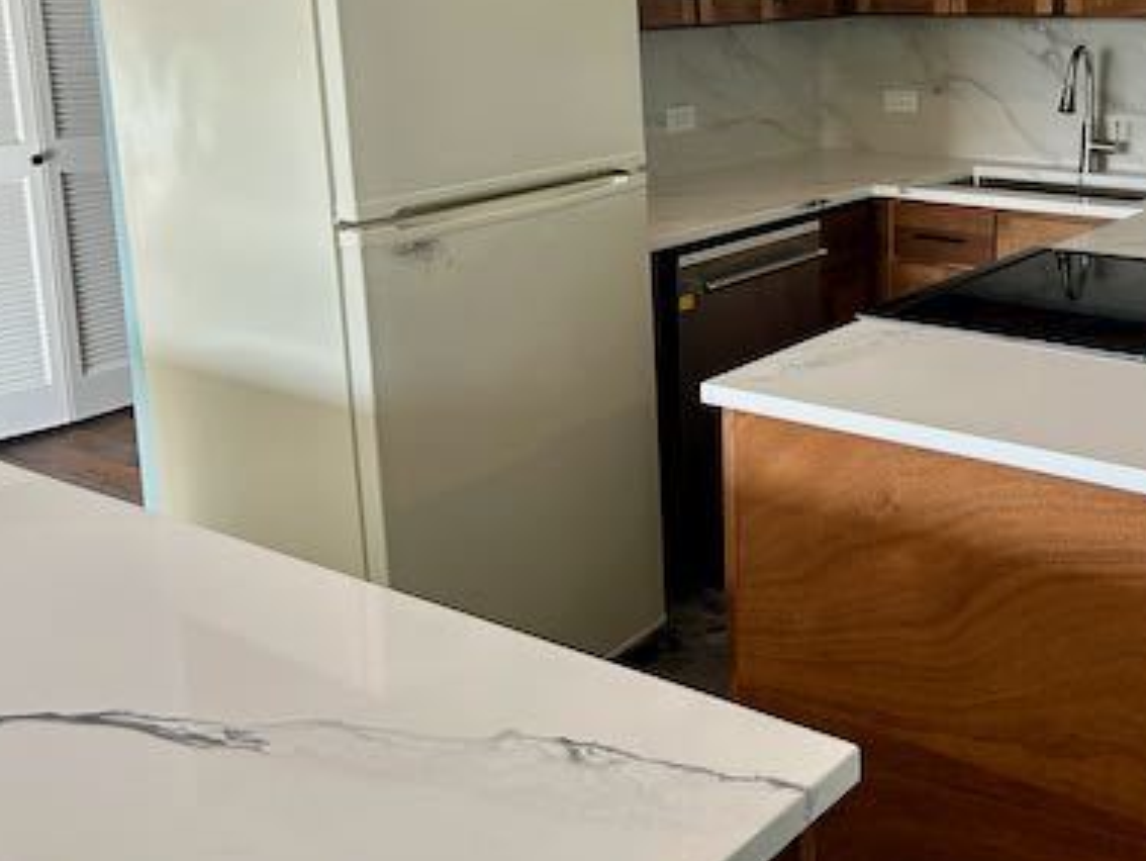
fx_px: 1458
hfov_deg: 41.7
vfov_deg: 32.3
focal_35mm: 44
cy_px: 224
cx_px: 852
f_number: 1.5
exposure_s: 1/120
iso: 50
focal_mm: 5.7
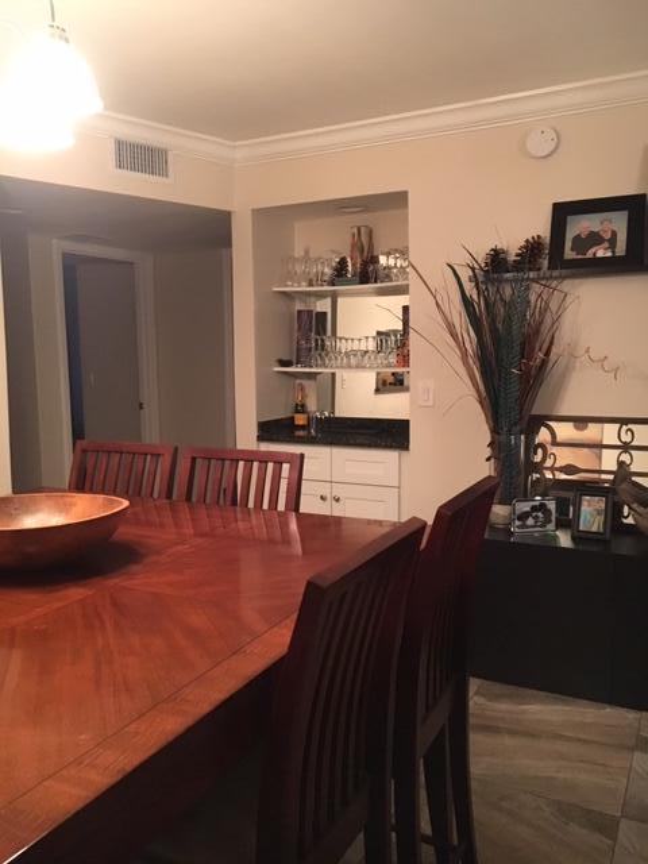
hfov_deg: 48.2
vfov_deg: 61.7
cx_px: 324
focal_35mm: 29
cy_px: 432
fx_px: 724
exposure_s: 1/15
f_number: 2.2
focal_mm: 4.15
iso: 320
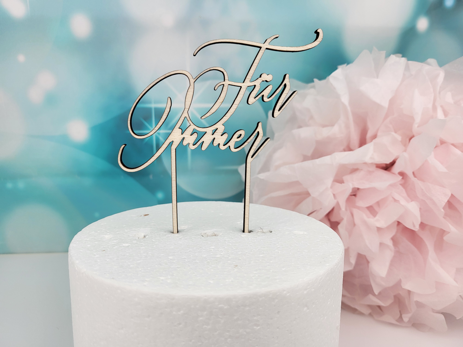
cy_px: 174
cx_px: 232
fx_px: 348
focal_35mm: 26
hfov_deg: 67.3
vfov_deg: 53.1
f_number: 1.8
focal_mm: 5.4
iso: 40
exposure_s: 1/193
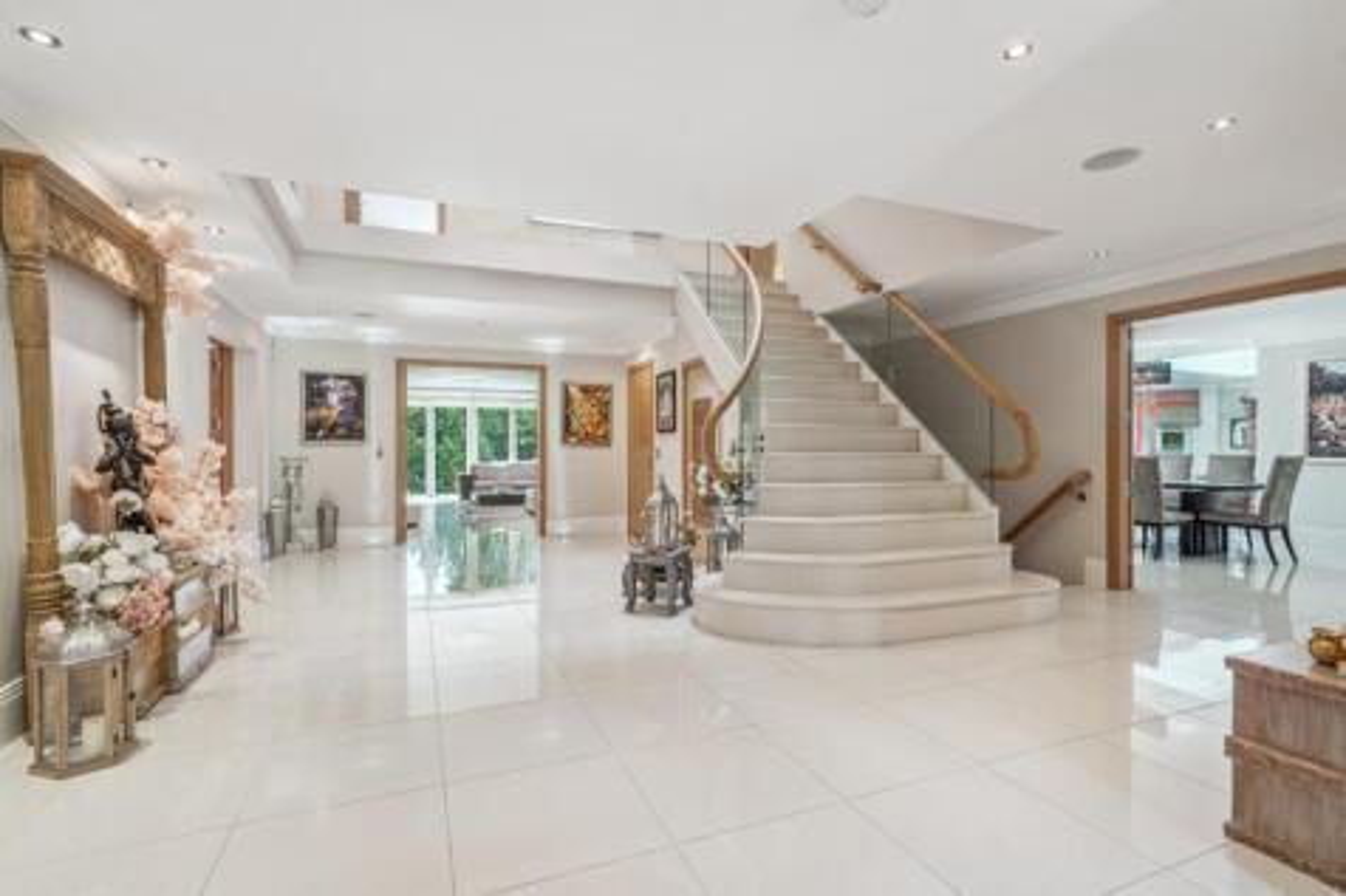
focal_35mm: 16
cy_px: 448
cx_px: 673
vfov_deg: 73.7
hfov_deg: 96.8
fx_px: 598
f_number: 6.3
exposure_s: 1/30
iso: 640
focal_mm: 16
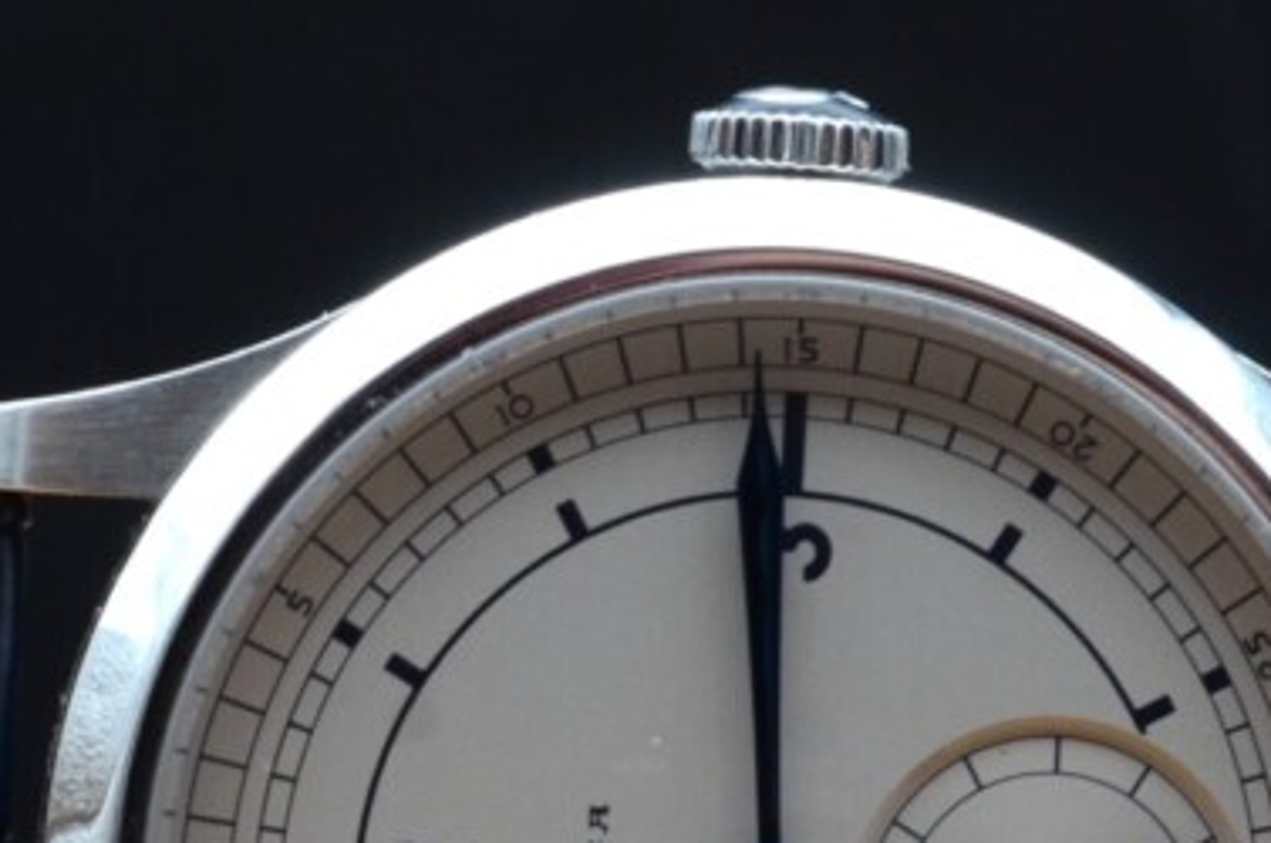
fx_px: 11772
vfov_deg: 4.1
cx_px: 630
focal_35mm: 334
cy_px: 877
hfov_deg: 6.2
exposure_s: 1/40
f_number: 10
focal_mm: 60
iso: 500
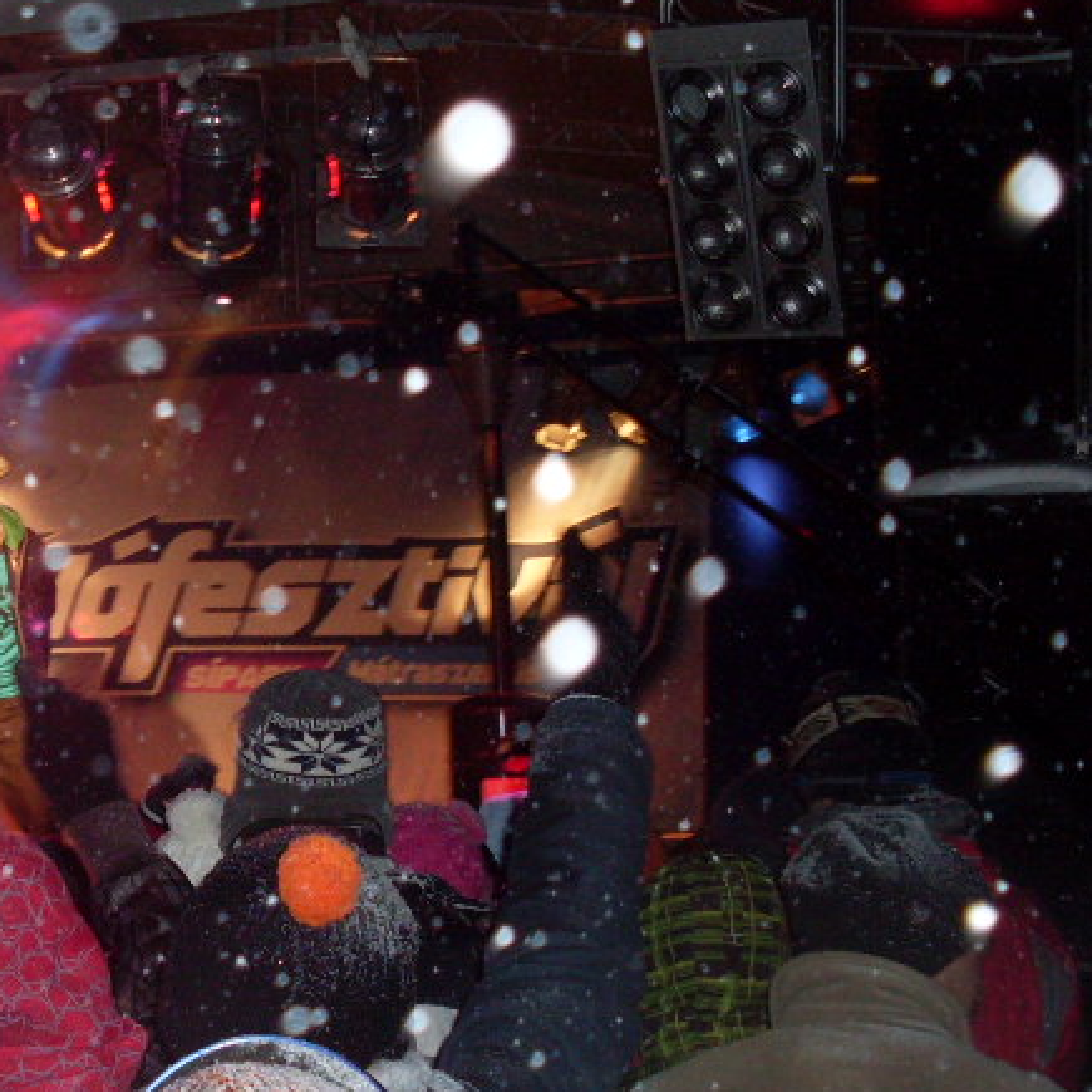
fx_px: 2820
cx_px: -100
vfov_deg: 21.9
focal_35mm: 79
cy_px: 545
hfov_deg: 20.9
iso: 120
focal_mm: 6.3
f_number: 2.8
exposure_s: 1/45
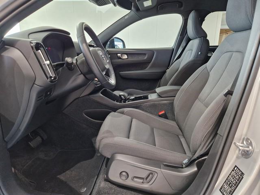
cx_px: 130
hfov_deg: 73.9
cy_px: 98
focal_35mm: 23
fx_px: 173
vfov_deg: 58.9
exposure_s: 1/100
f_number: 1.8
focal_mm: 5.4
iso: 320
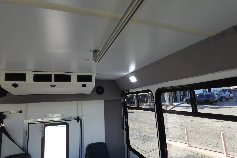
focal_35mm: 20
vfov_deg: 61.9
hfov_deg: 84.0
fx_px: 132
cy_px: 79
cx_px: 118
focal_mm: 7.6
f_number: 2
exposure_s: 1/250
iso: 125
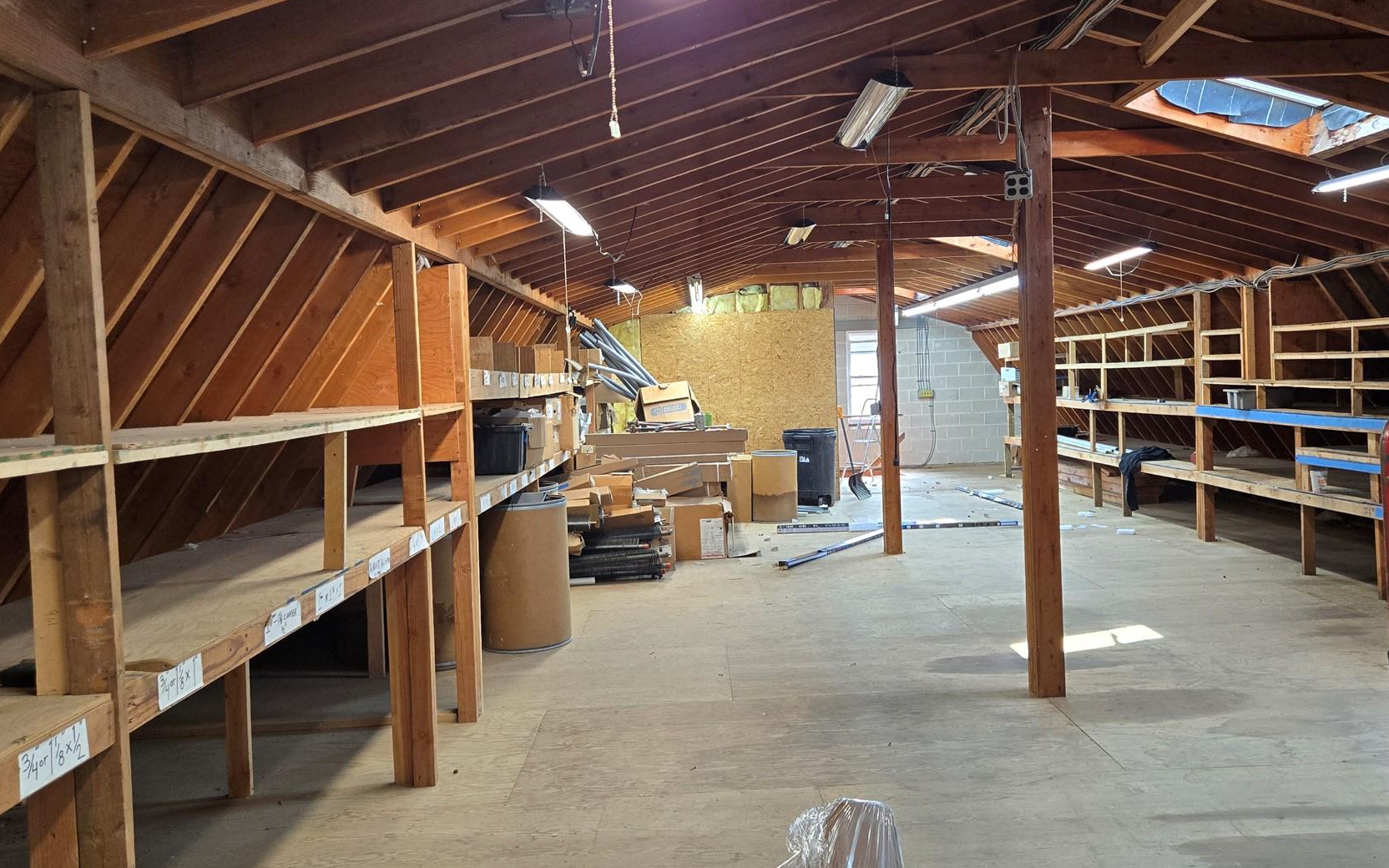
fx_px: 1136
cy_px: 408
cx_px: 758
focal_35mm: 30
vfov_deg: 41.8
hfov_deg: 62.8
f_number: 1.8
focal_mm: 5.4
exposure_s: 1/120
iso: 200
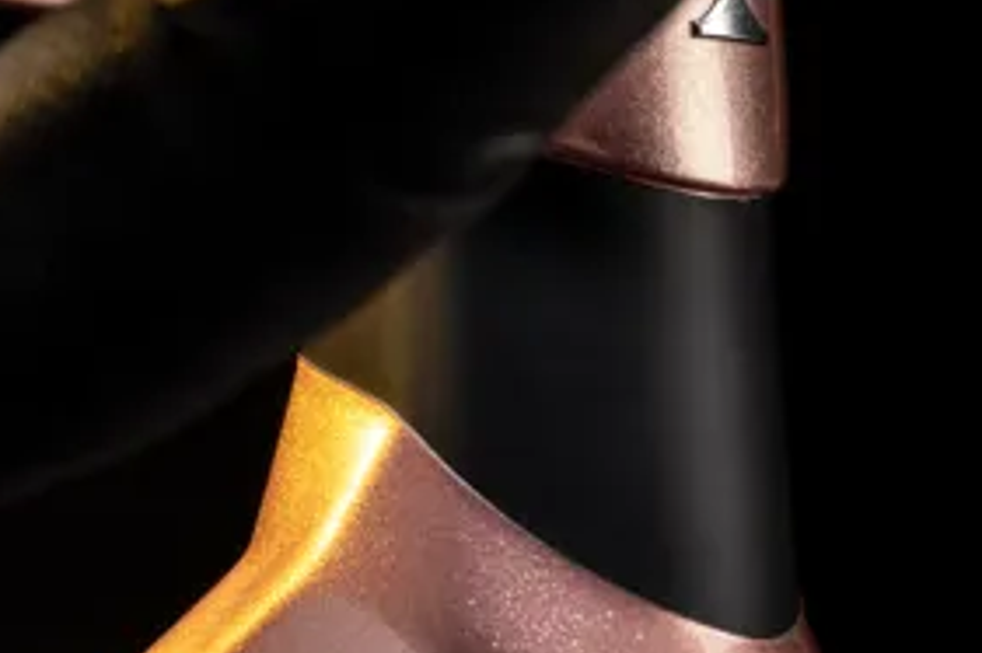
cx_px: -73
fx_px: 5425
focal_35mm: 199
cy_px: -232
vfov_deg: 6.8
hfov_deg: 10.2
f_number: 20
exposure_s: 1/160
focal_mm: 70
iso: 80
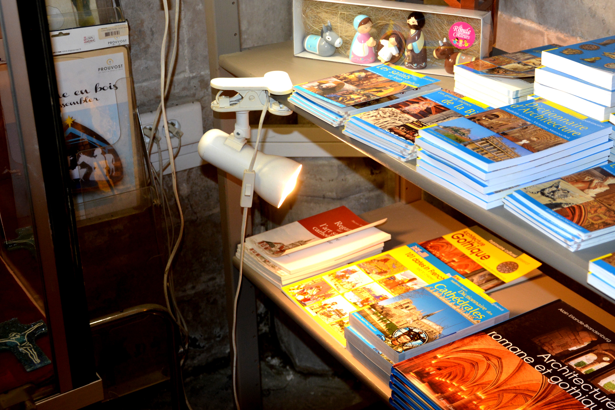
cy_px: 132
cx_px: 430
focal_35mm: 60
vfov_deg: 22.5
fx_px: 1025
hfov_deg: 33.0
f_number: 4
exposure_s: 1/60
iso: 500
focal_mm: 28
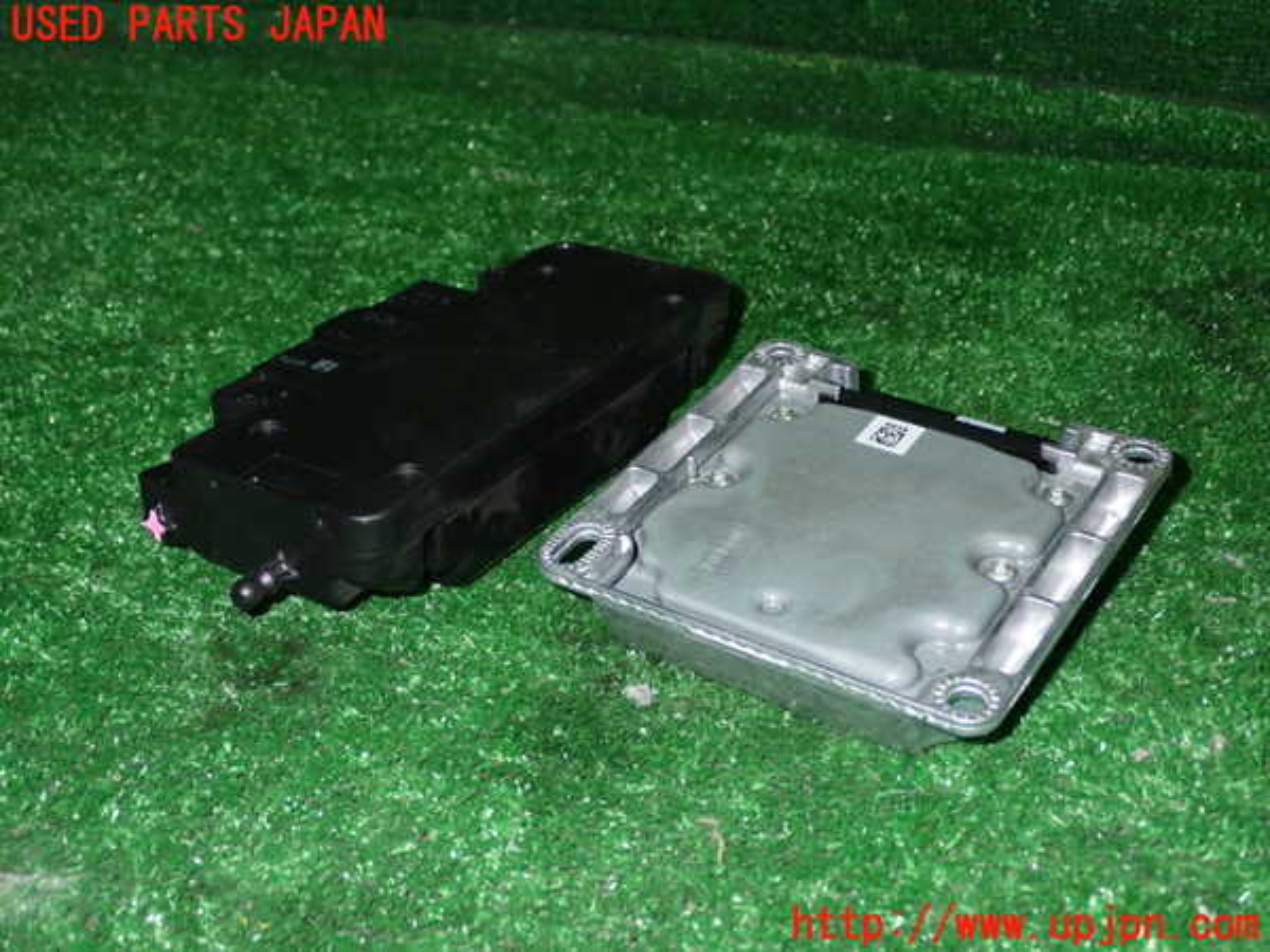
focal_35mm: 47
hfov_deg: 40.4
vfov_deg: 30.9
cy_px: 476
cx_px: 635
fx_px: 1724
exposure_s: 1/50
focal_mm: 8.4
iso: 800
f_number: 9
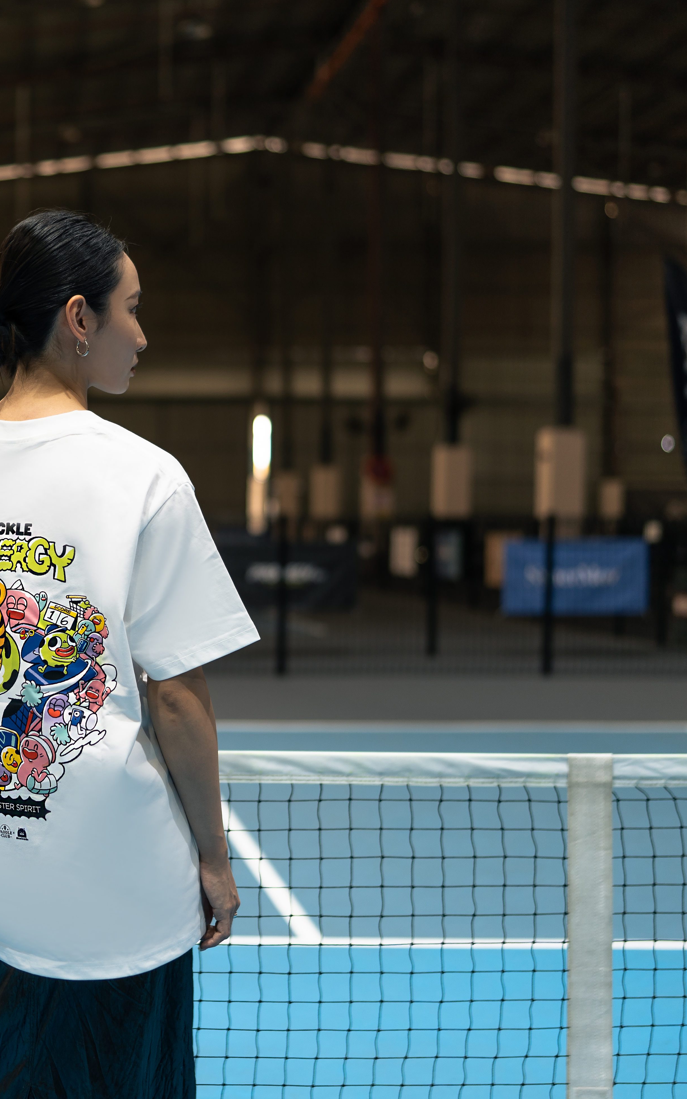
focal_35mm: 54
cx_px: 21
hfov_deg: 23.1
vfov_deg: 37.5
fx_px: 1617
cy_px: 548
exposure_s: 1/160
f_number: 1.4
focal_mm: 35
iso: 100
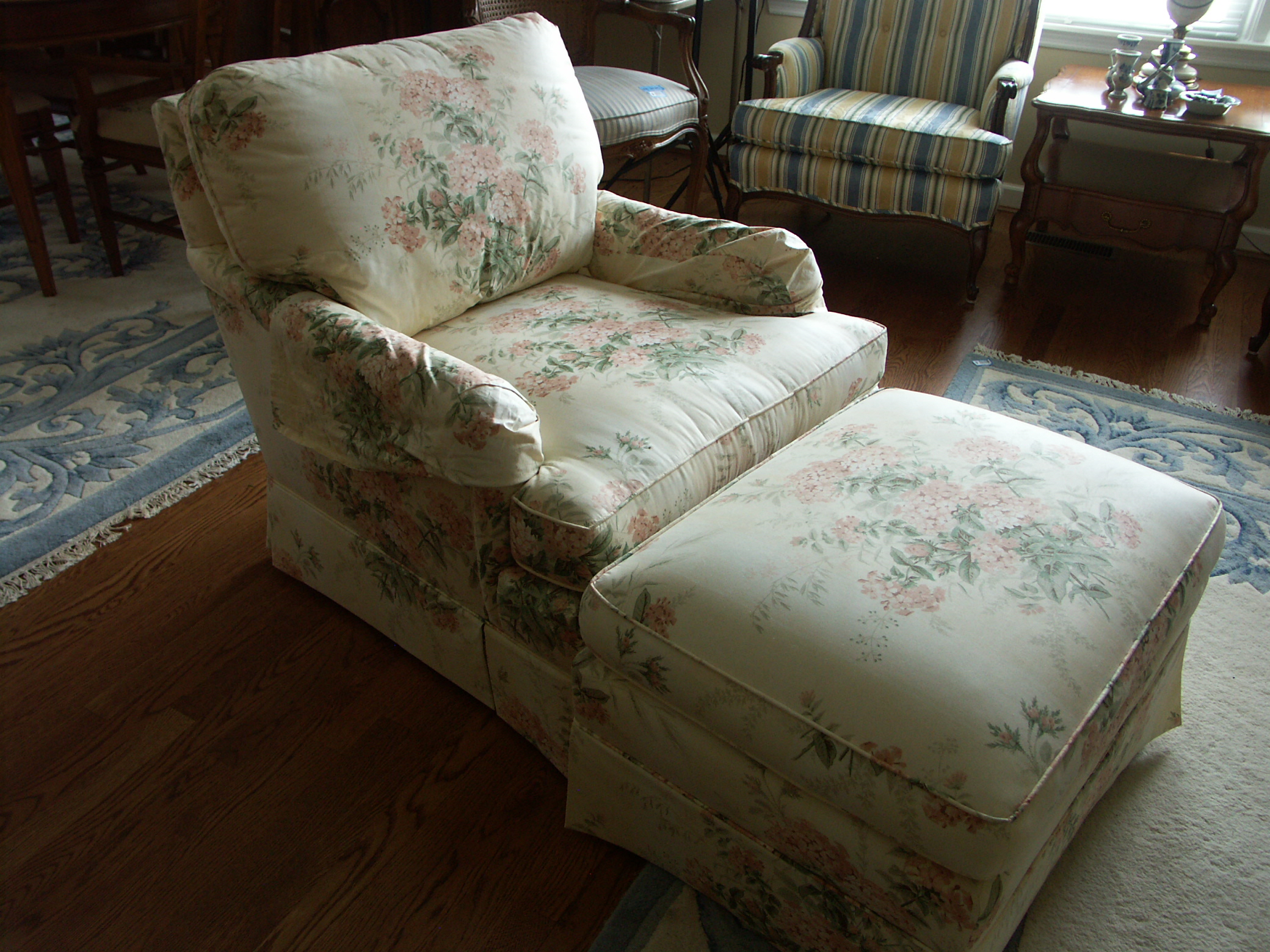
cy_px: 476
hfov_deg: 63.4
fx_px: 1027
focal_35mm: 28
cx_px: 635
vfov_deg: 49.7
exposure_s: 1/10
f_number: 2.8
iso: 100
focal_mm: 7.2
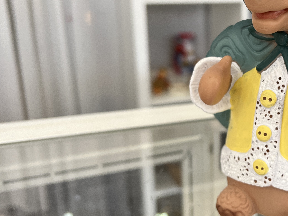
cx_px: 272
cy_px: 85
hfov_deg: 34.8
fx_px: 424
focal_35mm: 51
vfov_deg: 28.5
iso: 100
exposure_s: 1/50
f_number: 1.5
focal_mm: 5.7
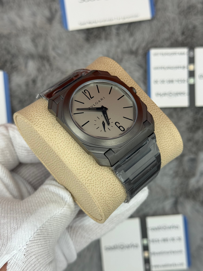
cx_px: 102
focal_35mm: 48
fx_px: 375
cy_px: 136
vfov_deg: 39.7
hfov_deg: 30.3
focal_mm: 6.76
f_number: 1.78
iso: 64
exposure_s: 1/747
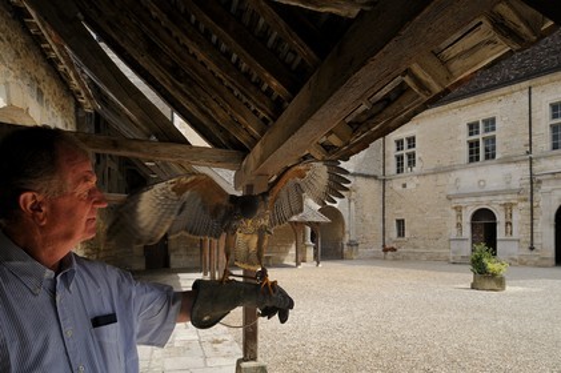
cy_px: 186
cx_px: 280
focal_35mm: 24
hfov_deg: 73.8
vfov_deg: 53.1
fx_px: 374
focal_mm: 24
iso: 200
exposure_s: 1/160
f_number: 13
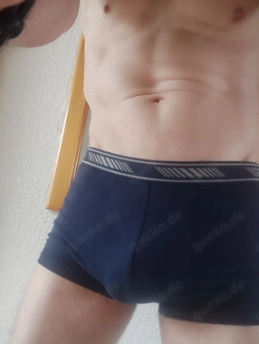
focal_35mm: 21
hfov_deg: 63.5
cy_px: 175
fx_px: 209
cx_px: 126
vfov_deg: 78.9
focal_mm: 3.49
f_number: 2.45
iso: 487
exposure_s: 1/20
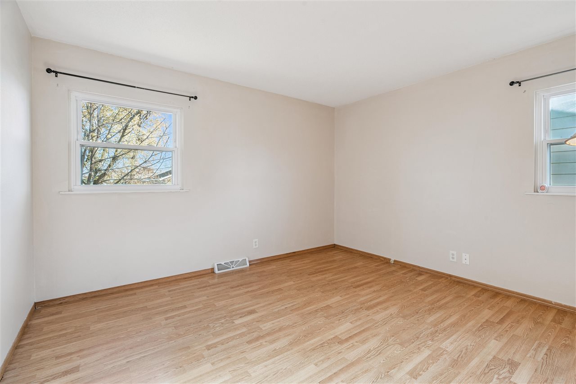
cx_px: 288
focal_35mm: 16
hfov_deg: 96.7
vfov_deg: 73.7
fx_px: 256
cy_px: 192
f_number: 10
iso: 400
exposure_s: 1/5
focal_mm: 16
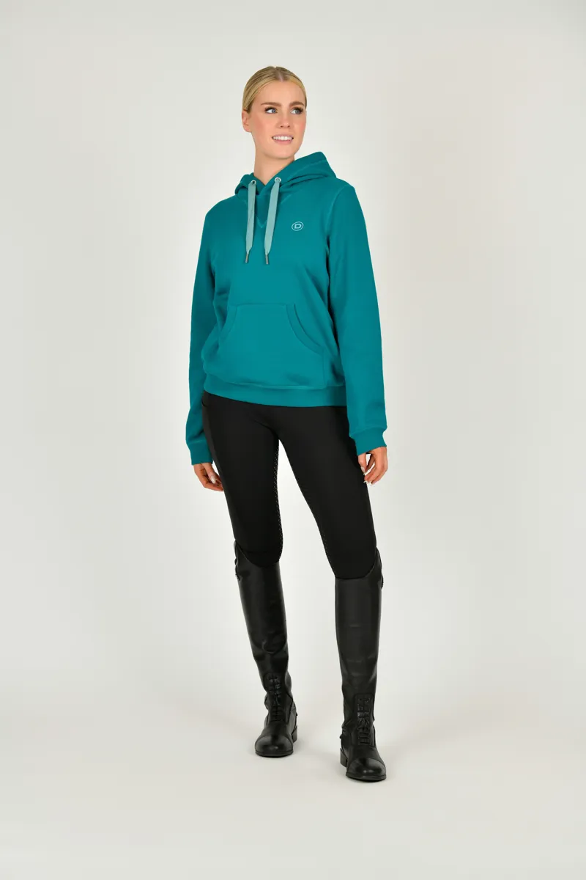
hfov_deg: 18.2
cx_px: 293
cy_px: 440
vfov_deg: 27.0
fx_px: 1831
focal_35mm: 75
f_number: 5
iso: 100
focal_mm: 75
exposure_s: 1/160
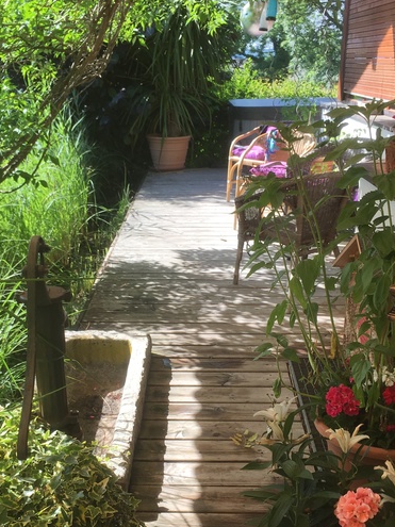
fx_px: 685
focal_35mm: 45
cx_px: 168
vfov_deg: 42.0
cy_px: 286
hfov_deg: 32.1
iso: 25
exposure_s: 1/458
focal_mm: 4.15
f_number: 2.2
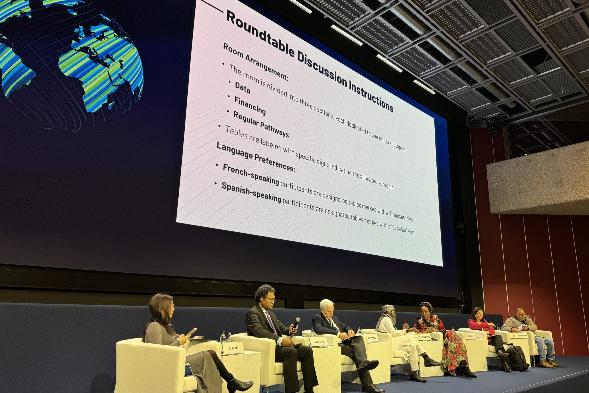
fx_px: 409
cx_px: 295
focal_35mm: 25
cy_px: 208
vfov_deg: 51.3
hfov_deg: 71.5
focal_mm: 6.86
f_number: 1.78
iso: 100
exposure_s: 1/120
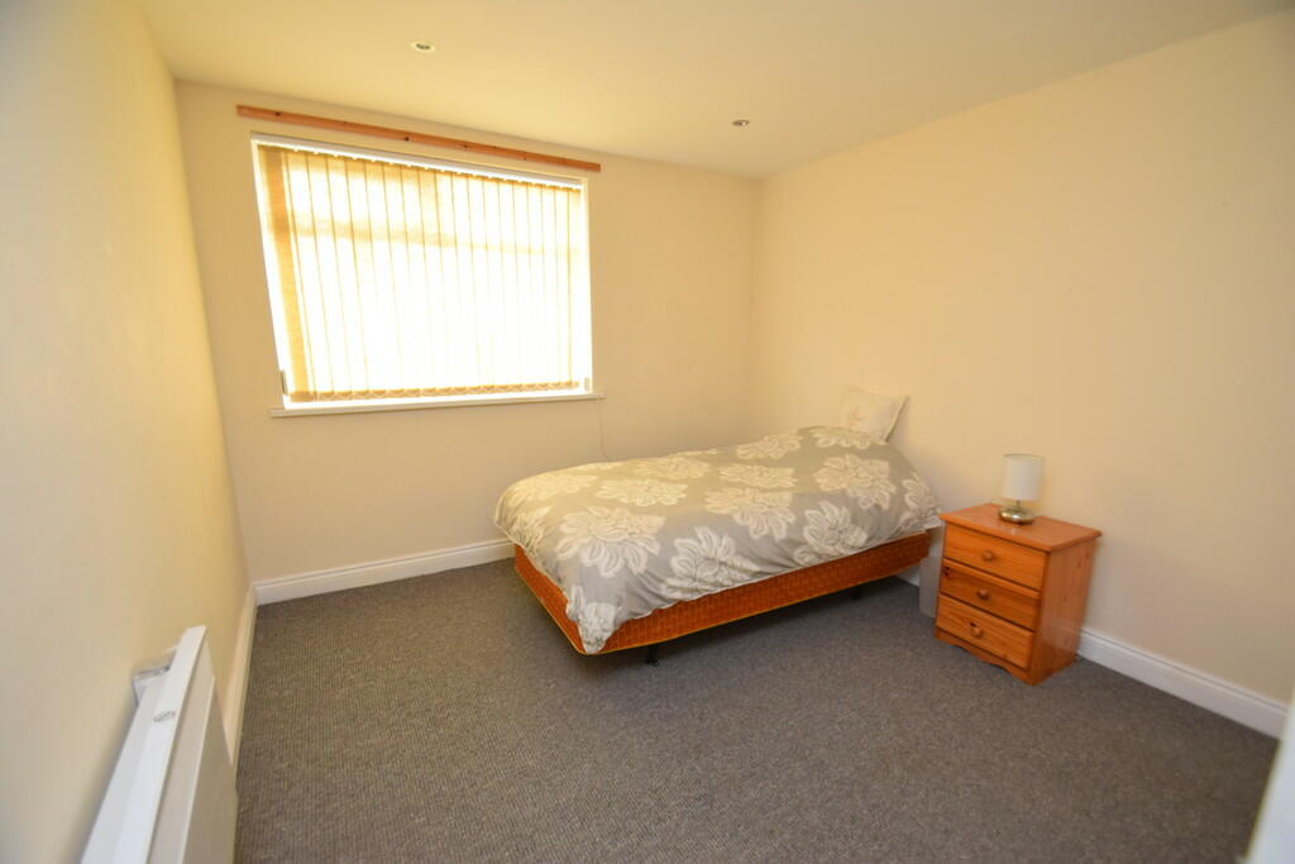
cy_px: 432
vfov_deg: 77.3
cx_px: 648
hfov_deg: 100.4
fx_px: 540
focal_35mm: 15
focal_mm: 10
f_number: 4
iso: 800
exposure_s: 1/60
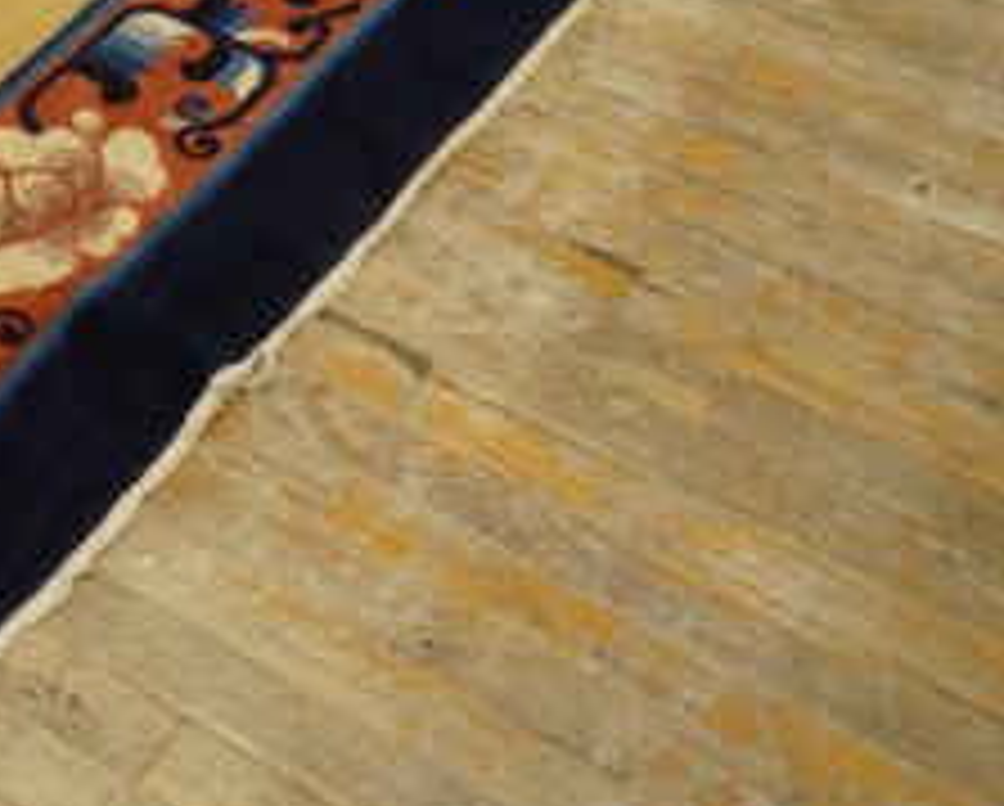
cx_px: -342
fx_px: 2023
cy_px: -29
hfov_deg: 24.0
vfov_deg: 21.6
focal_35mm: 68
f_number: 4
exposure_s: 1/60
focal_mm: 18
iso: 640
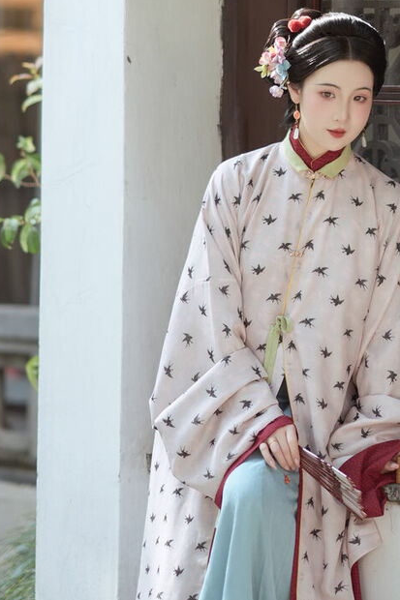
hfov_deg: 6.3
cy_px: 30
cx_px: 389
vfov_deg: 9.5
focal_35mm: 216
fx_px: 3602
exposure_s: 1/1000
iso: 125
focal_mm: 85
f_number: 1.4
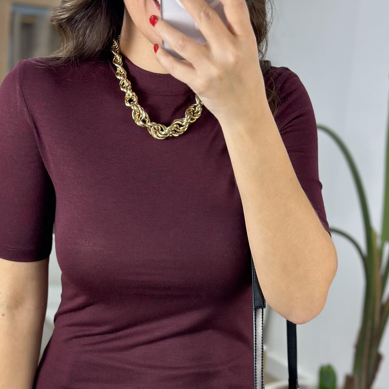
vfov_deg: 23.0
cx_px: 156
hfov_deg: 23.3
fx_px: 941
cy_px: 322
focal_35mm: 74
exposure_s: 1/100
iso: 100
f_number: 1.78
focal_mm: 6.86
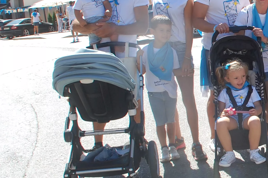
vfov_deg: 19.7
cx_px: 298
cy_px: 83
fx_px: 513
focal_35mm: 69
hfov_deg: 26.8
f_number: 8
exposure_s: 1/250
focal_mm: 18
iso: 200
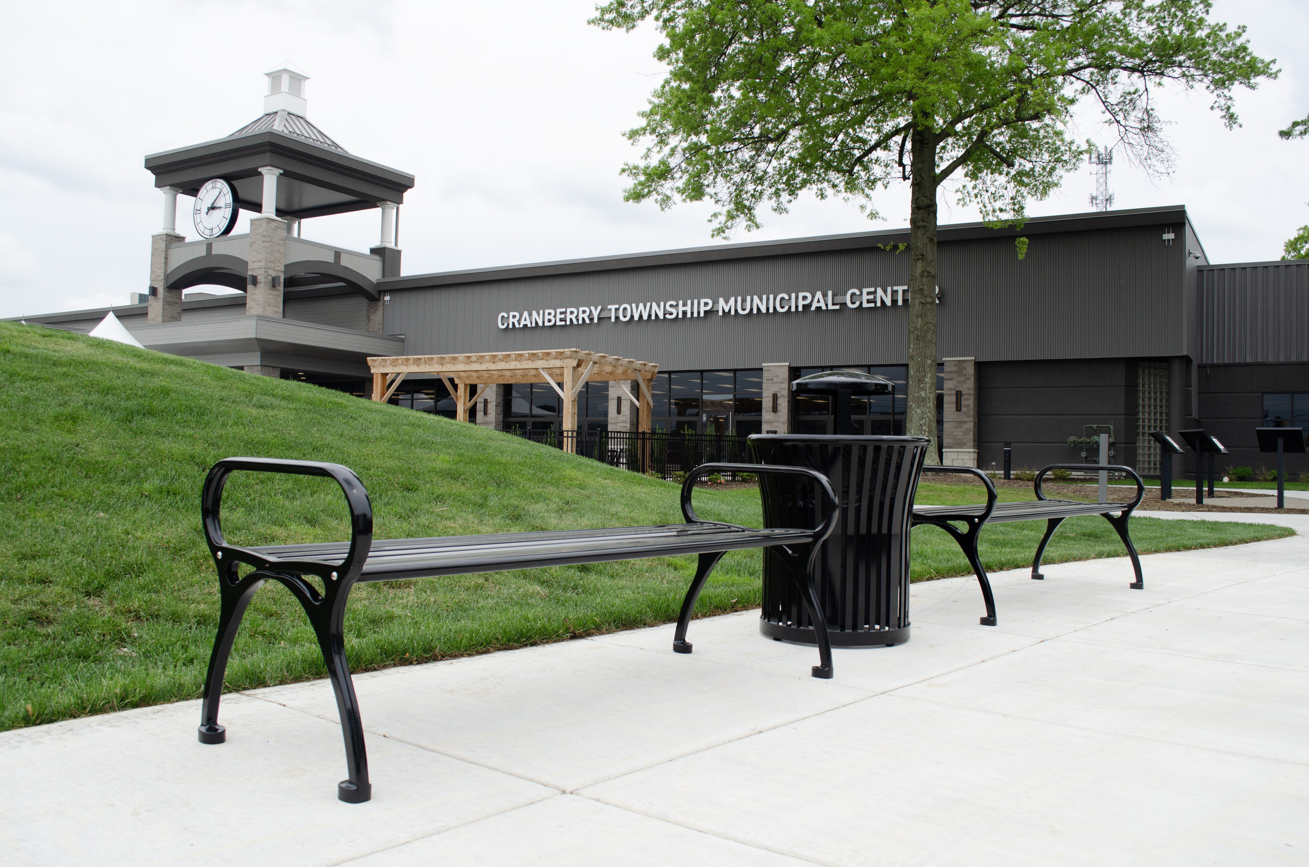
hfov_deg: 62.0
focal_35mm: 30
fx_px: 1089
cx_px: 654
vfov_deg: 43.4
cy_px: 434
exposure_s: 1/250
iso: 140
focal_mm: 20
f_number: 8
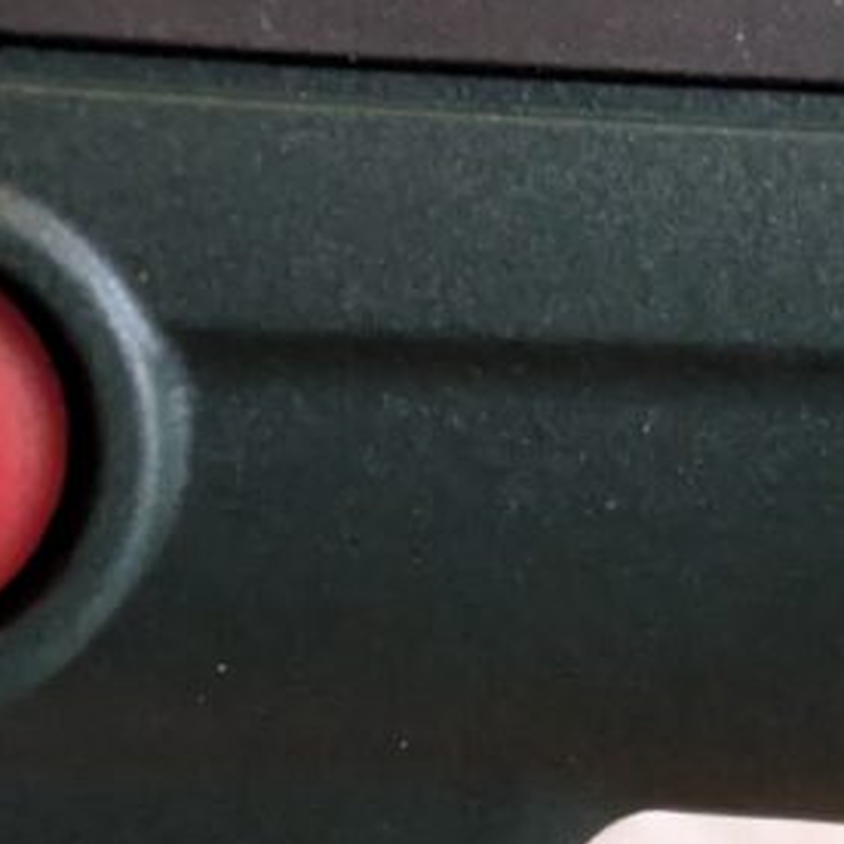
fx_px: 4634
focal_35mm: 168
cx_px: -157
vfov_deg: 10.4
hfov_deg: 10.2
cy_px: 511
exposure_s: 1/25
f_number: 1.89
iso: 776
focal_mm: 5.43
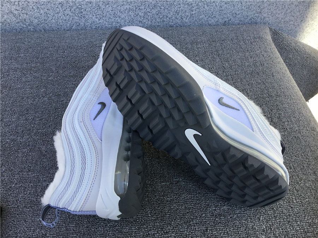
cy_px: 119
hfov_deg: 58.4
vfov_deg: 45.4
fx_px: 285
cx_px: 159
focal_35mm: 31
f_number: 2.4
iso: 25
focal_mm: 3.3
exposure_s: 1/335
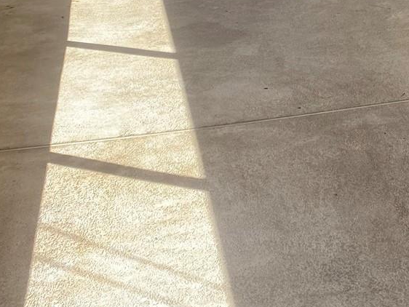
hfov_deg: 25.0
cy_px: -85
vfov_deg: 18.6
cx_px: 413
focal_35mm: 74
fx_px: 875
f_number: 1.8
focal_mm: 4.25
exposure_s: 1/449
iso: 32
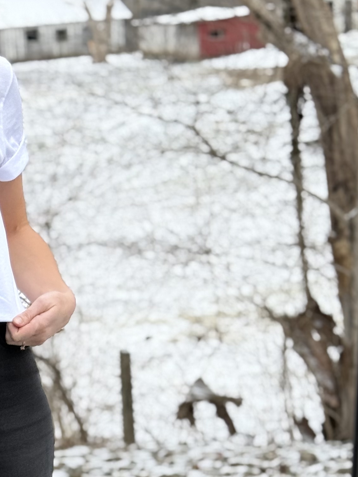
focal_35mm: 129
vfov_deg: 15.0
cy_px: 470
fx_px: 1779
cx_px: -54
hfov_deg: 11.3
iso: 64
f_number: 1.78
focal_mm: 6.76
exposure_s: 1/2865
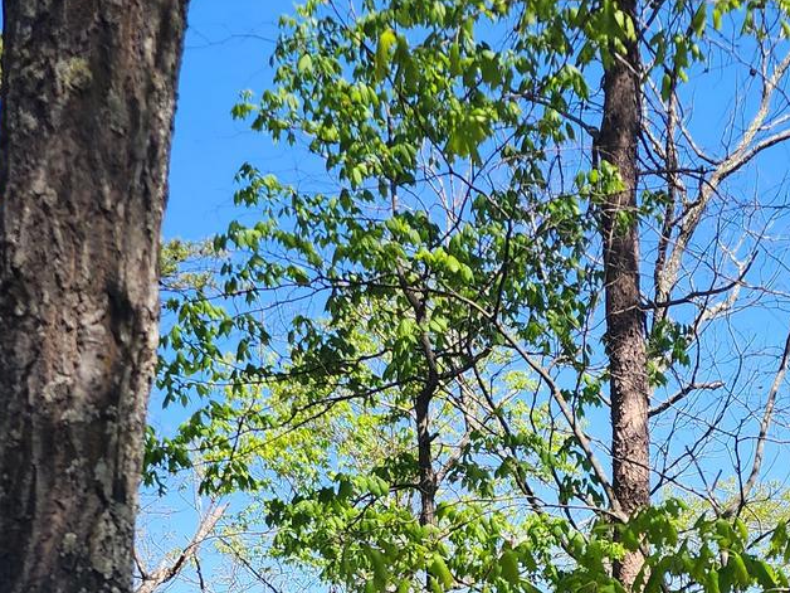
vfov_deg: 17.8
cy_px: 855
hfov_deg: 25.6
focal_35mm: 75
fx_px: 1712
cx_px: 614
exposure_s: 1/490
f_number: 1.8
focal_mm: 6.4
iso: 12
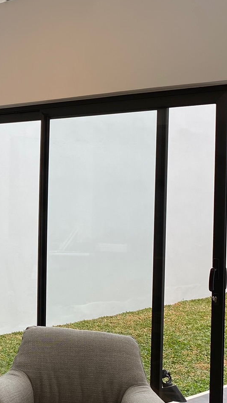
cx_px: -84
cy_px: 192
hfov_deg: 18.2
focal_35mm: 61
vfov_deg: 34.3
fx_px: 653
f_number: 1.8
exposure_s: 1/332
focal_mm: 4.25
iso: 32
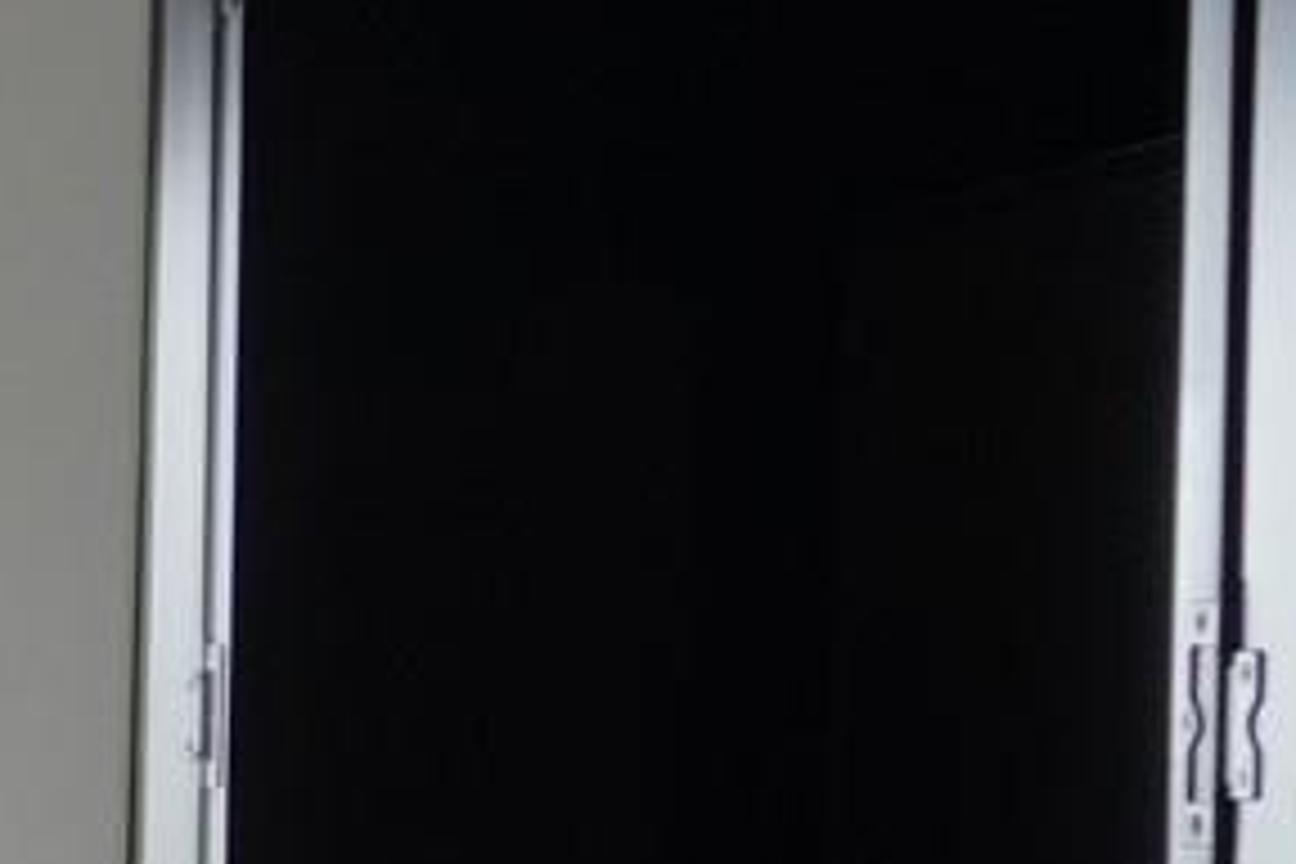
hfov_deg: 10.1
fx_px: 5400
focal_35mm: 150
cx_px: -2619
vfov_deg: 9.1
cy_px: 860
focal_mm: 16
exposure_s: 1/160
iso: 500
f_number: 4
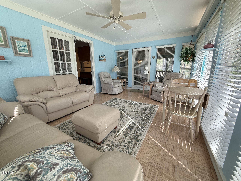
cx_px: 120
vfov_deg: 85.7
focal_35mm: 14
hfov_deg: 102.1
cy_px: 90
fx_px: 97
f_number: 2.2
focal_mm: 2.22
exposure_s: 1/120
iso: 64
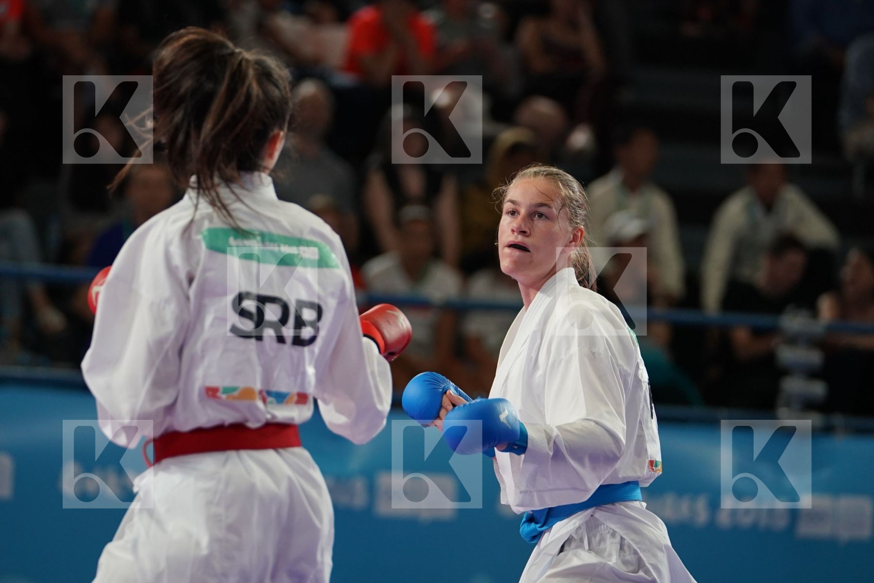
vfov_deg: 5.8
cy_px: 292
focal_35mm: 237
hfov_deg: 8.7
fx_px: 5753
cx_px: 437
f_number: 2.8
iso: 1250
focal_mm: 158
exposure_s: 1/1000
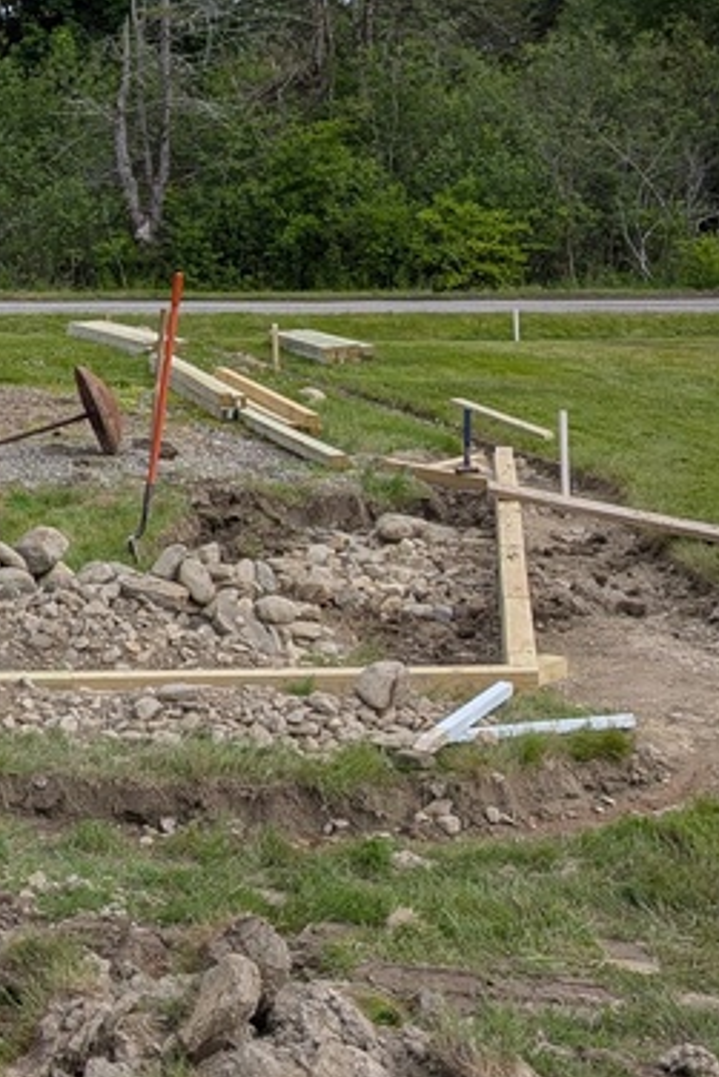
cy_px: 219
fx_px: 2035
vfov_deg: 29.0
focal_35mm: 68
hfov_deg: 17.9
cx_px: -367
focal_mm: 6.9
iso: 20
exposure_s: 1/822
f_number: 1.68
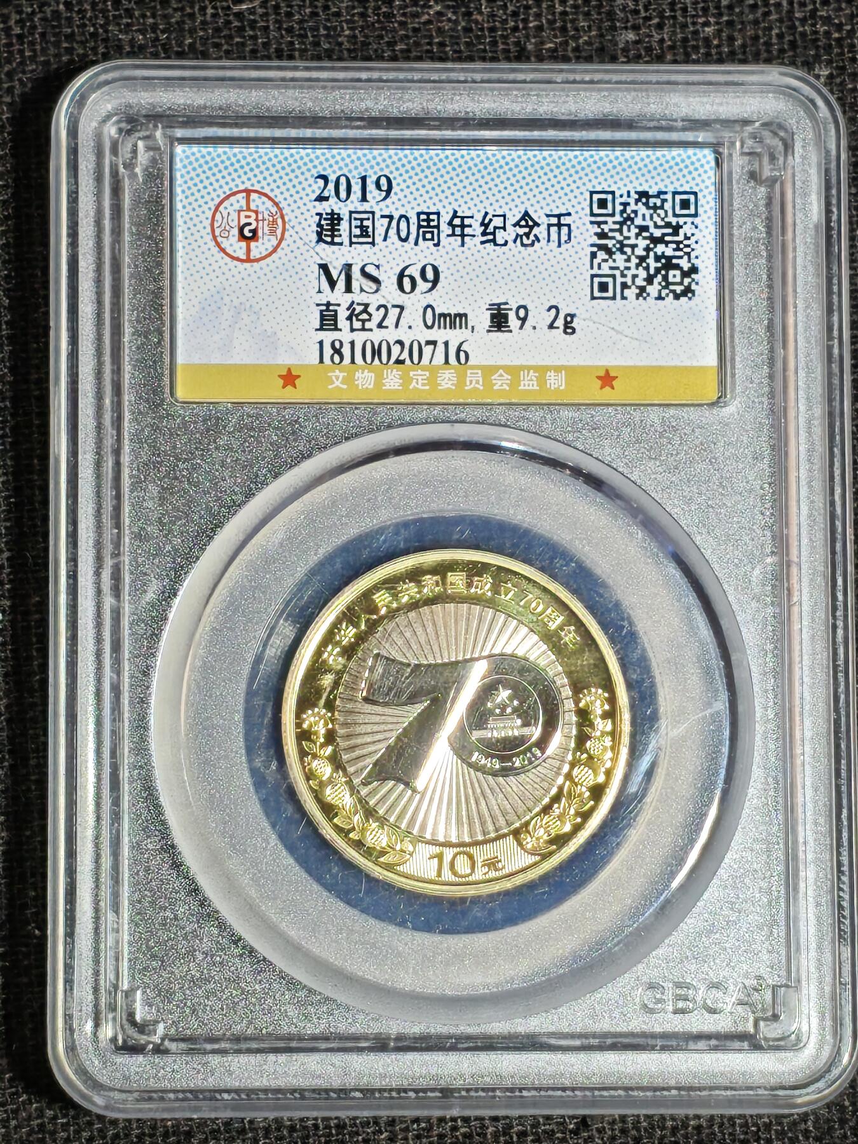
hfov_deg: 12.5
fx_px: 3933
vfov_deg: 16.6
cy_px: 572
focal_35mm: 119
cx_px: 429
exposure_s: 1/324
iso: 50
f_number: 1.5
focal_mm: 4.94
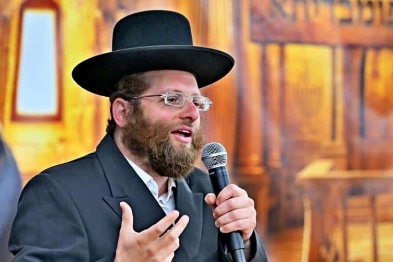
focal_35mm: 245
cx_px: 208
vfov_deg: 5.6
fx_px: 2674
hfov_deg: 8.4
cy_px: 132
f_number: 4
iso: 1000
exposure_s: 1/250
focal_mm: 120
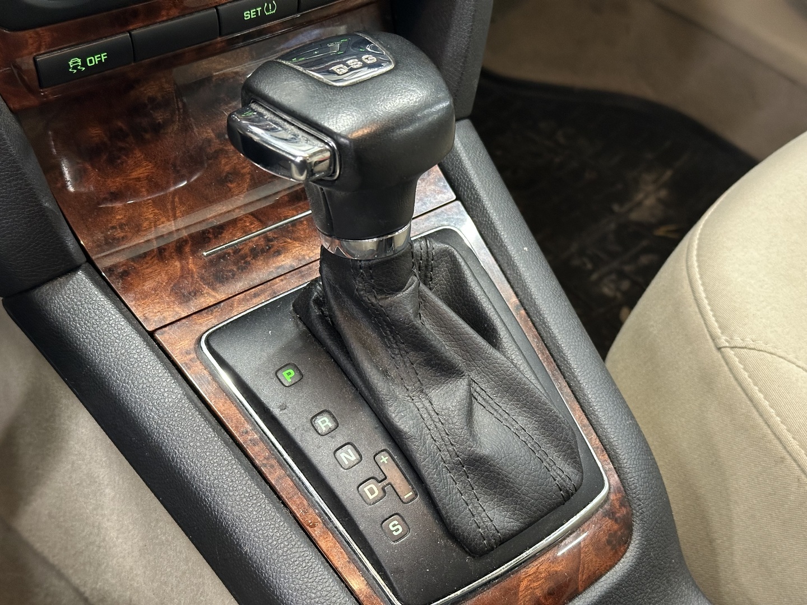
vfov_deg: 30.3
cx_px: 404
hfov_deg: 39.7
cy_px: 302
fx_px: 1119
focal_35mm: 48
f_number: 1.78
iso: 400
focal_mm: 6.86
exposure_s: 1/33
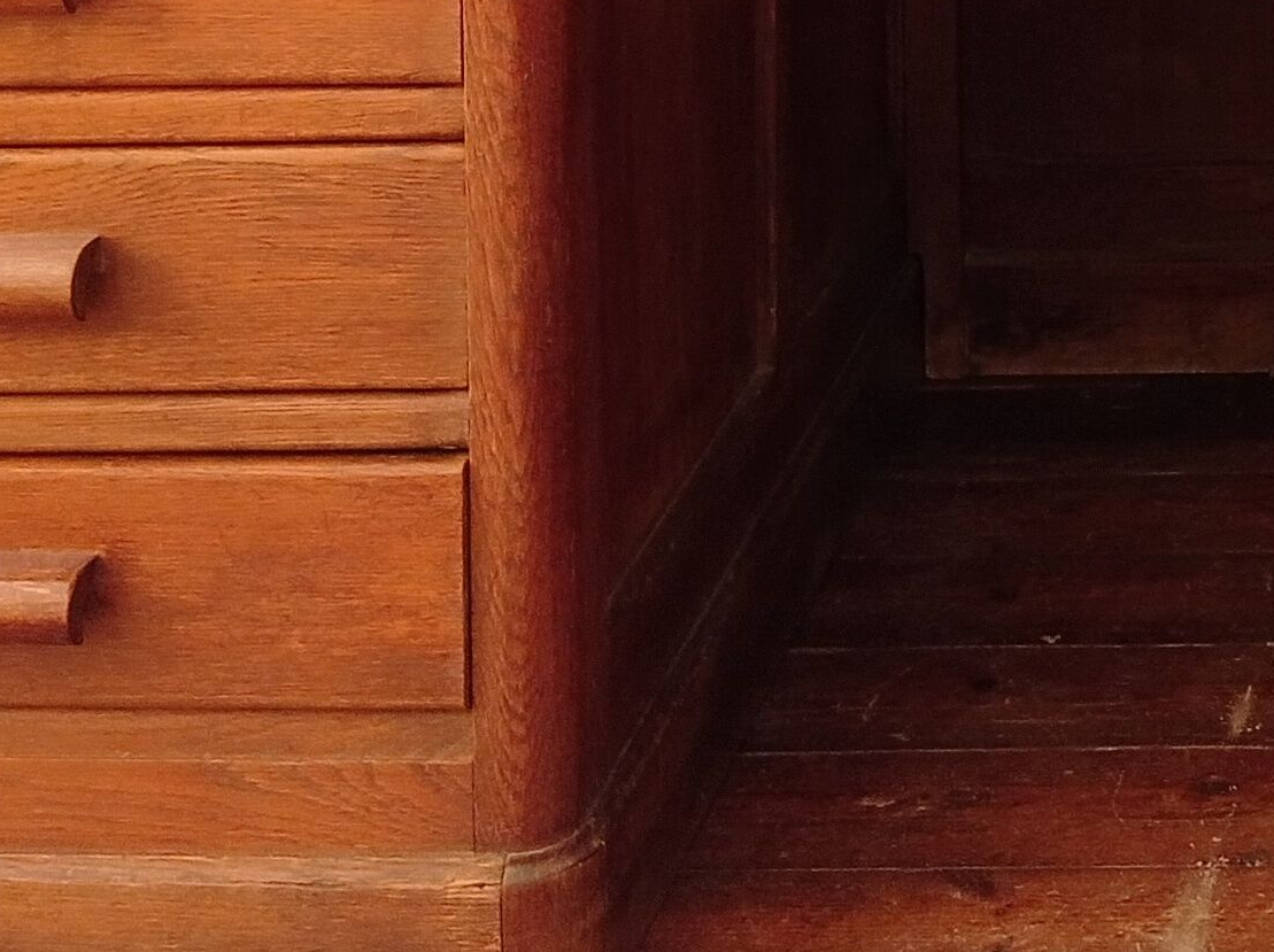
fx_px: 3713
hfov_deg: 18.7
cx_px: 1418
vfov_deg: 13.6
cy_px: -575
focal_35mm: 101
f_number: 1.79
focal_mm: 4.74
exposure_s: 1/33.3
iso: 355
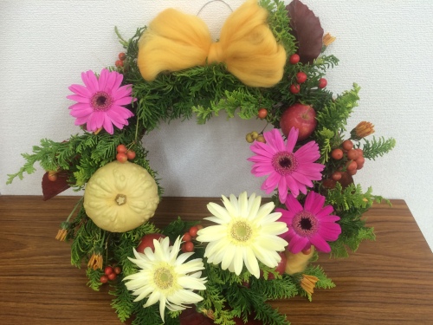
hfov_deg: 61.7
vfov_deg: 48.2
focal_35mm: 29
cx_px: 216
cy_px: 162
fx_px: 363
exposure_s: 1/30
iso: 64
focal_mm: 4.15
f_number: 2.2
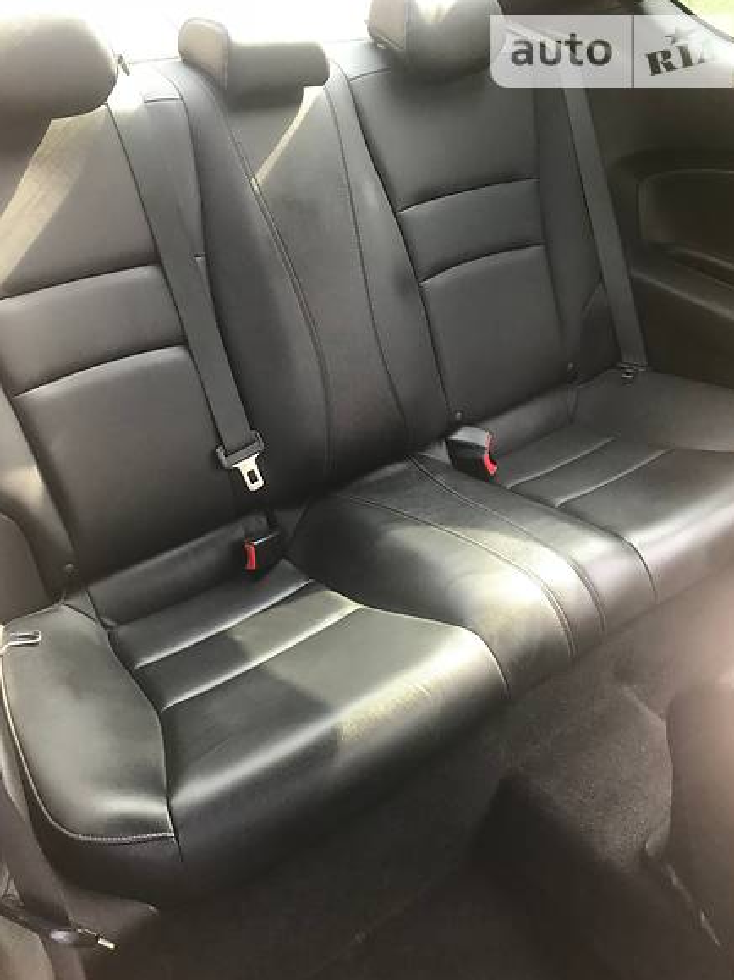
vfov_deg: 61.7
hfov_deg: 48.2
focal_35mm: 29
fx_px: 820
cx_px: 379
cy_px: 503
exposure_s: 1/33
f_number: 1.8
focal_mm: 4
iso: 25
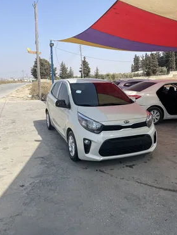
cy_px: 125
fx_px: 191
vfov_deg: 63.3
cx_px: 88
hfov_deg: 49.8
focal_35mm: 28
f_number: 1.6
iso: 32
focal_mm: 4.2
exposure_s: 1/2618
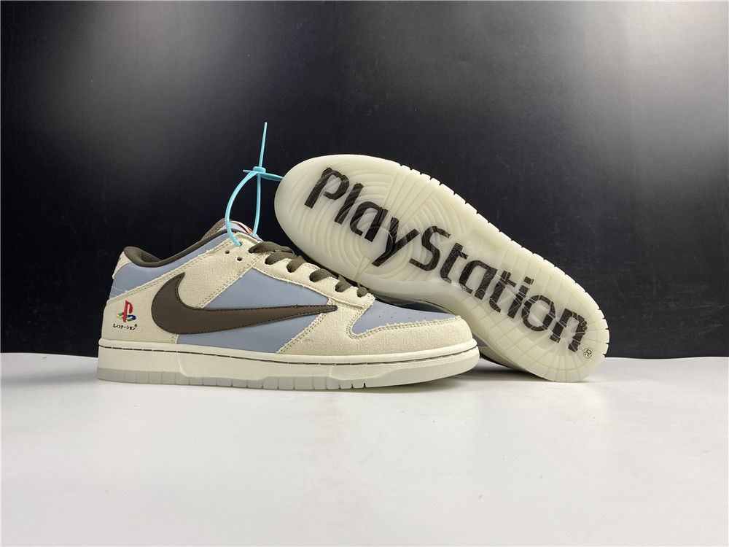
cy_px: 274
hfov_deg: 67.3
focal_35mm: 26
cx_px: 364
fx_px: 548
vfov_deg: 53.1
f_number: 1.8
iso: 40
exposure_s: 1/100
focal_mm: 4.25
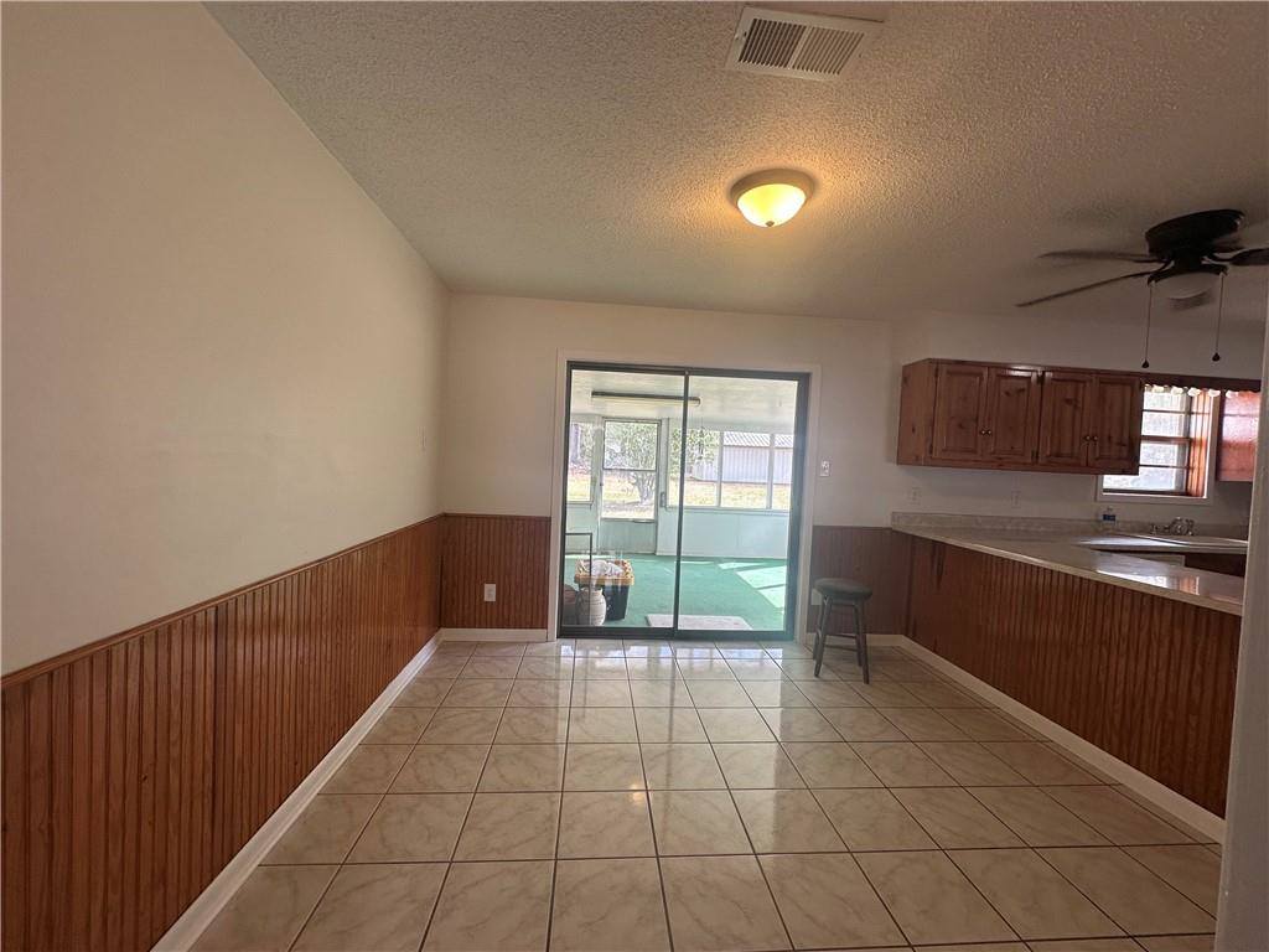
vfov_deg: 85.7
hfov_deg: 102.1
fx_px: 513
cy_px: 476
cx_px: 634
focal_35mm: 14
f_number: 2.2
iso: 50
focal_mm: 2.22
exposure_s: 1/99
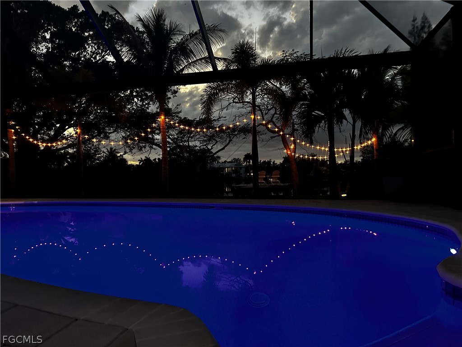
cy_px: 174
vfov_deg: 56.8
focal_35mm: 24
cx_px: 231
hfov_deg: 71.6
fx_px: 320
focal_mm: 6.86
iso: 800
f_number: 1.78
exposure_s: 1/30
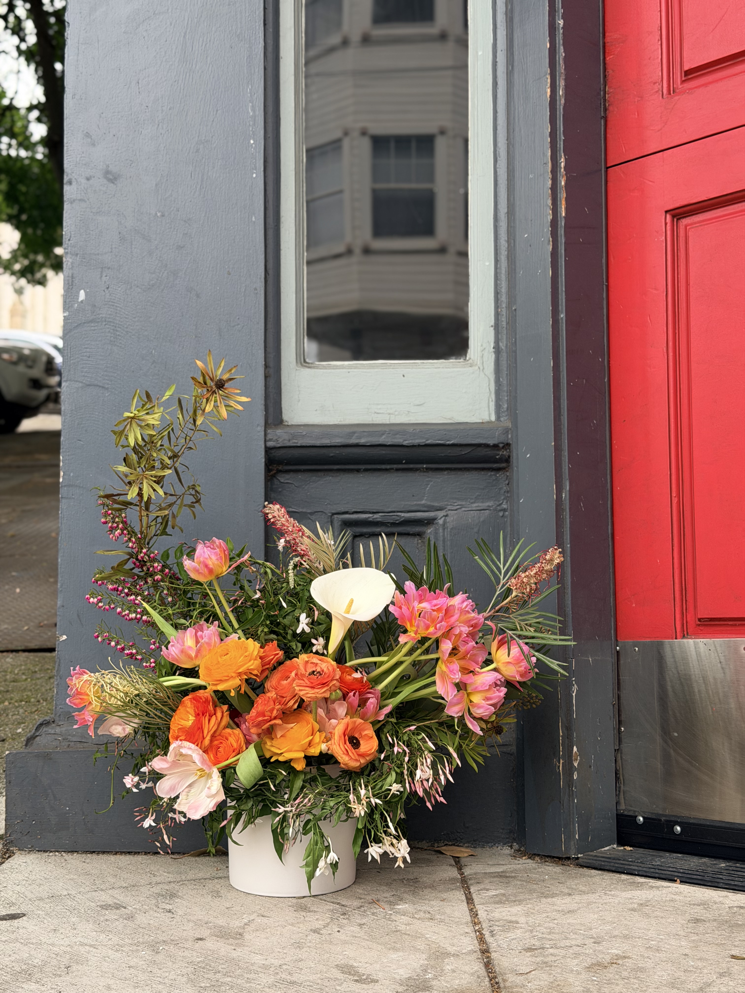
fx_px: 1377
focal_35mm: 48
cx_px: 372
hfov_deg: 30.3
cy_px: 496
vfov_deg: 39.7
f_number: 1.78
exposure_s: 1/951
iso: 64
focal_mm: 6.76
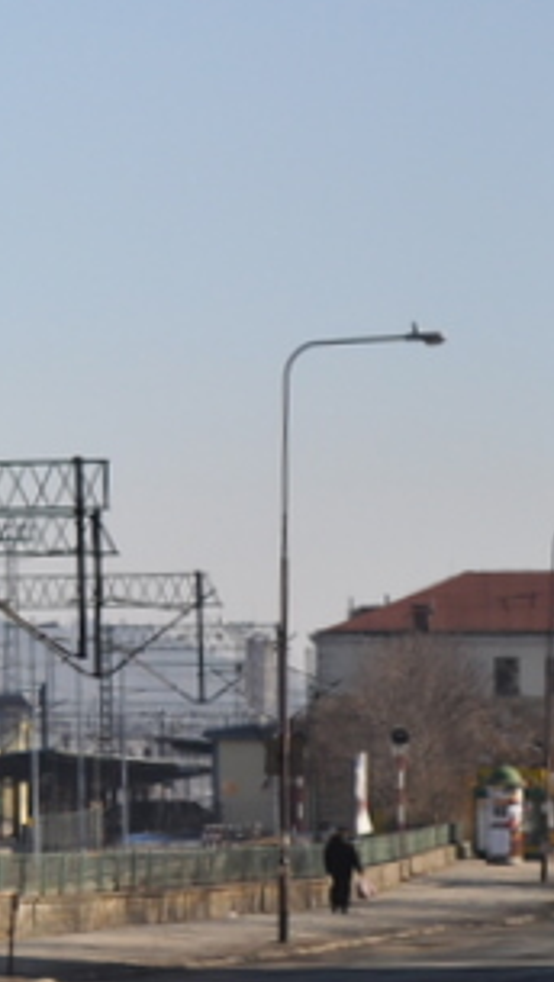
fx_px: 6635
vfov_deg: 8.5
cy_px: 348
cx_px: -699
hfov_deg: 4.7
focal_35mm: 255
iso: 400
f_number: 6.3
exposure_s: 1/1600
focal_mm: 55
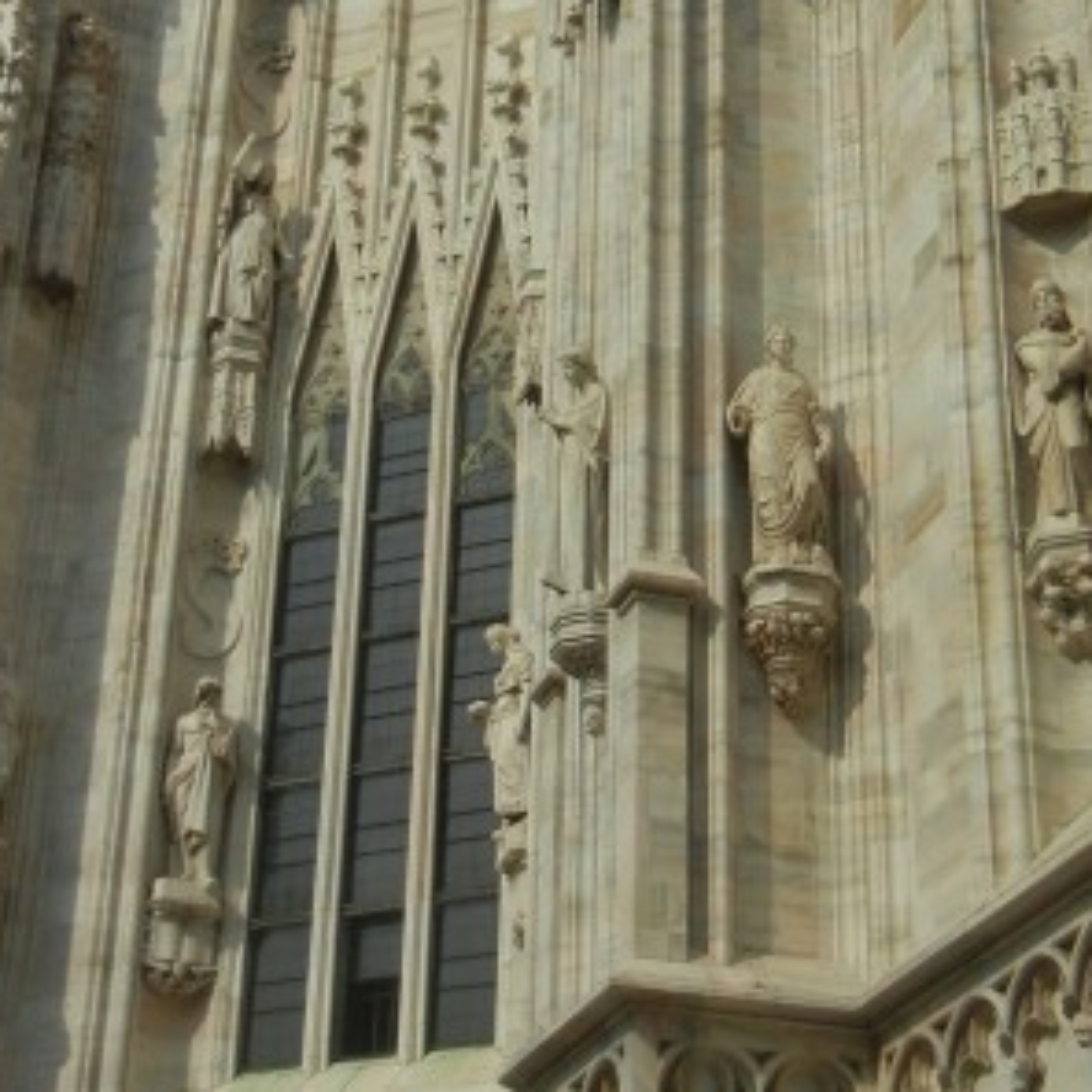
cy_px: 196
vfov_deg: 21.9
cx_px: 657
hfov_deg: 22.2
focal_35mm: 78
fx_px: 2784
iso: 160
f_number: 7.2
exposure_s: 1/898
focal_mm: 6.2
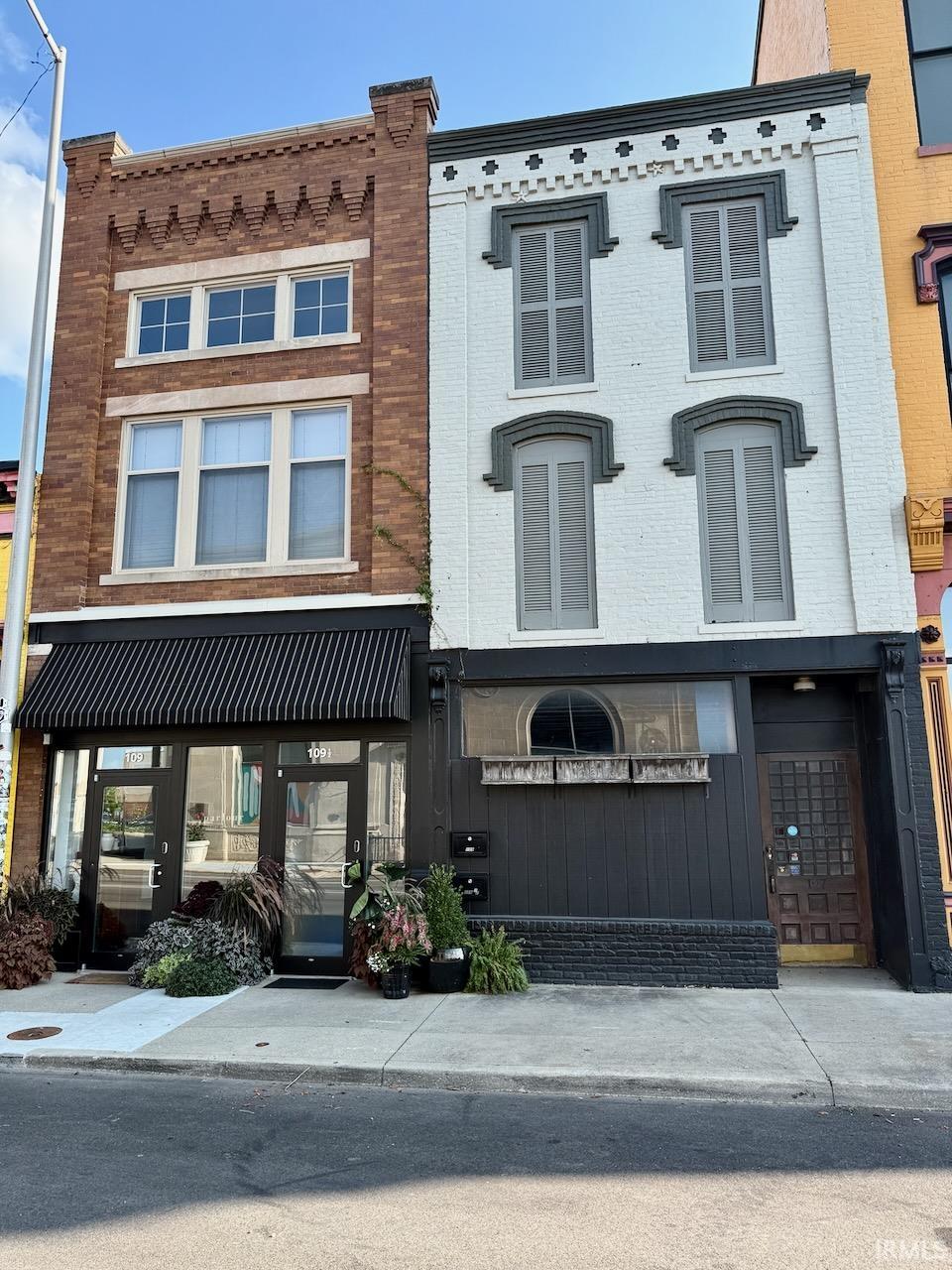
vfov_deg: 71.6
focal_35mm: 24
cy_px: 635
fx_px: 880
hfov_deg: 56.8
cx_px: 476
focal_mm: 6.76
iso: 80
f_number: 1.78
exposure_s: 1/1250
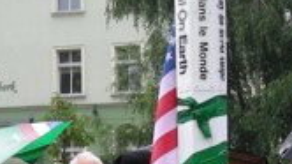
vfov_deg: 8.1
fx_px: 1137
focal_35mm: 147
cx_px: 120
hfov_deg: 14.6
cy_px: 243
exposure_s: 1/79.4
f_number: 2.8
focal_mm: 5.7
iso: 50
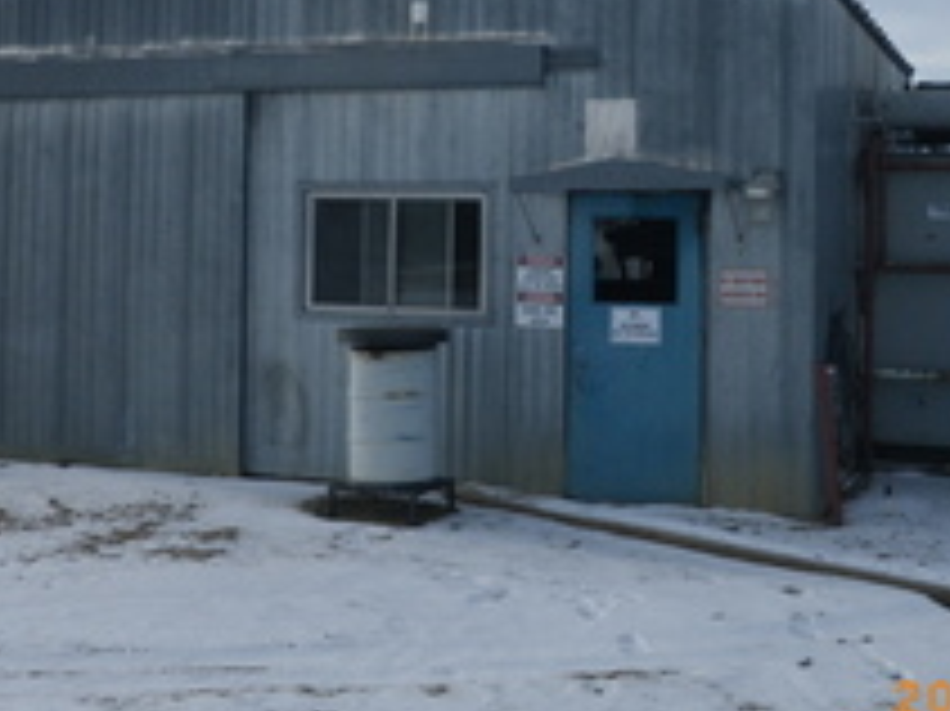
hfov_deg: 36.2
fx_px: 1454
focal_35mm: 53
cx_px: 513
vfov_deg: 27.1
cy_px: 180
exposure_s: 1/500
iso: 80
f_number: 4.2
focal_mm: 5
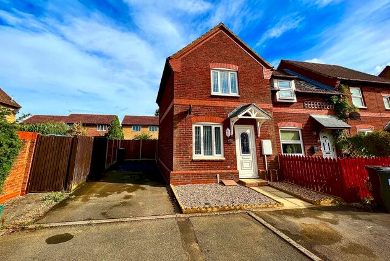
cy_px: 104
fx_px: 163
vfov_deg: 76.5
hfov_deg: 100.2
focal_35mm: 15
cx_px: 180
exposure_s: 1/2273
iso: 32
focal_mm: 1.57
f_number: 1.8
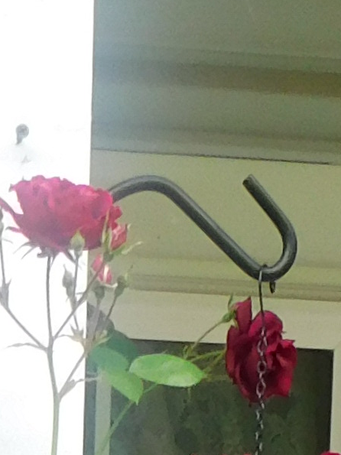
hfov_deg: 5.3
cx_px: -99
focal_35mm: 279
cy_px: 1757
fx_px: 3666
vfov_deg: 6.1
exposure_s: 1/125
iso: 125
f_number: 3.5
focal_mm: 6.3
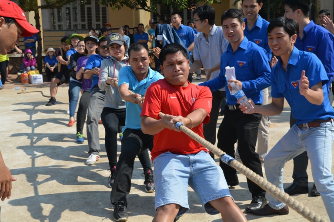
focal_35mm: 57
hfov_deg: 35.1
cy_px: 111
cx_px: 167
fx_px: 529
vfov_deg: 23.8
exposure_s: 1/4000
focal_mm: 38
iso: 1600
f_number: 7.1
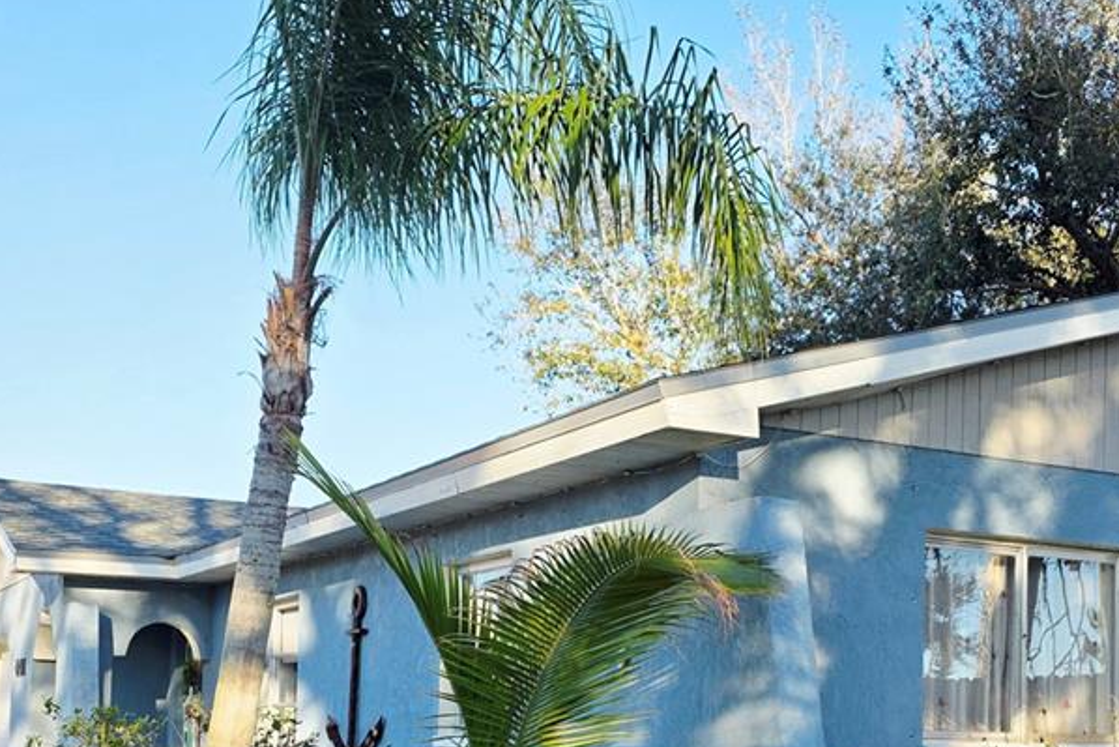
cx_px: 623
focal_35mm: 48
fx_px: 1492
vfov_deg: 27.2
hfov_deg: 41.0
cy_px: 663
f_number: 1.7
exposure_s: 1/2000
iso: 80
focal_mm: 6.3
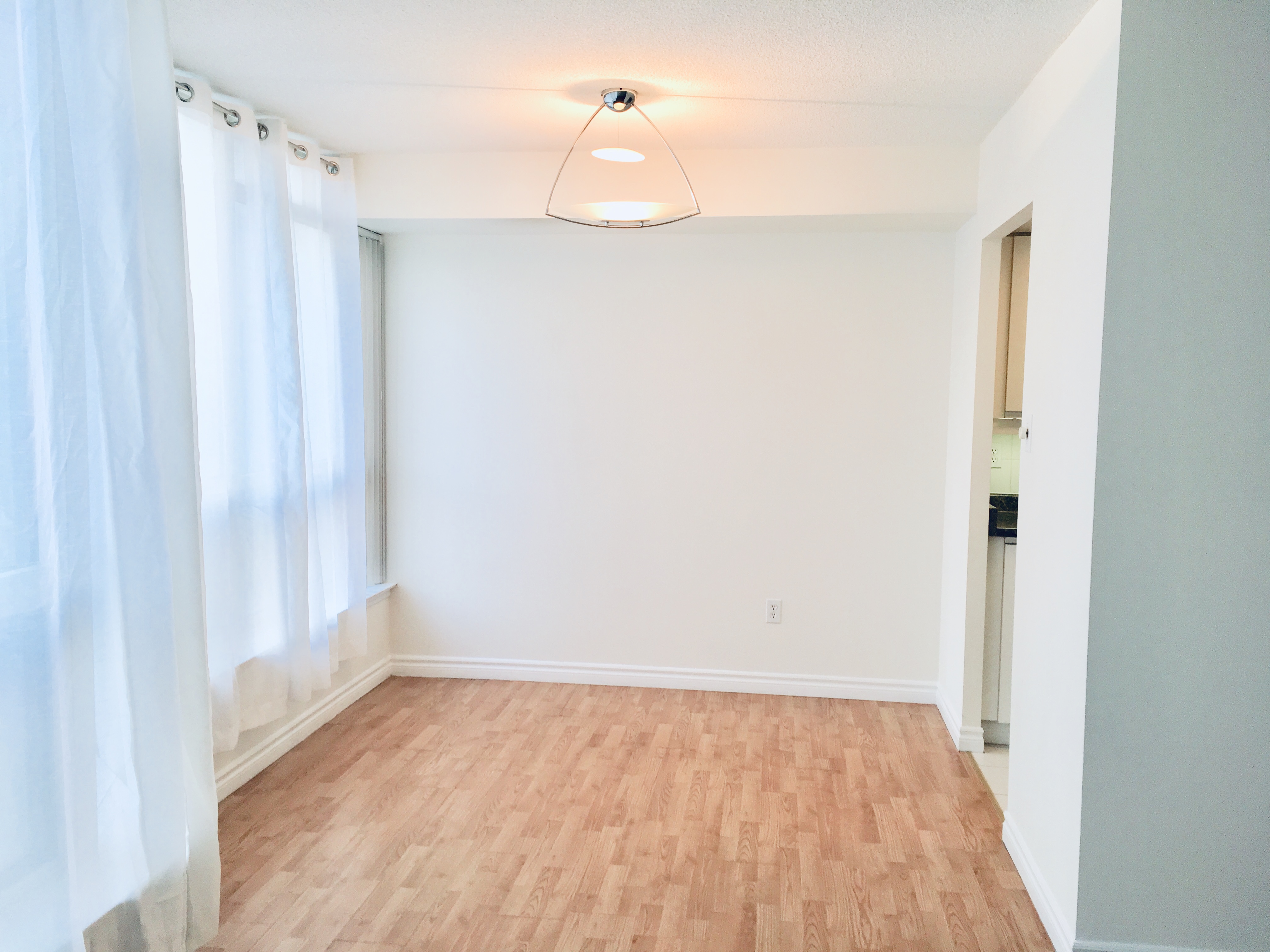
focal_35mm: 29
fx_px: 1064
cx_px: 635
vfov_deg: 48.2
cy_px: 476
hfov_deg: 61.7
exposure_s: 1/120
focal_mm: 4.15
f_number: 2.2
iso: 32
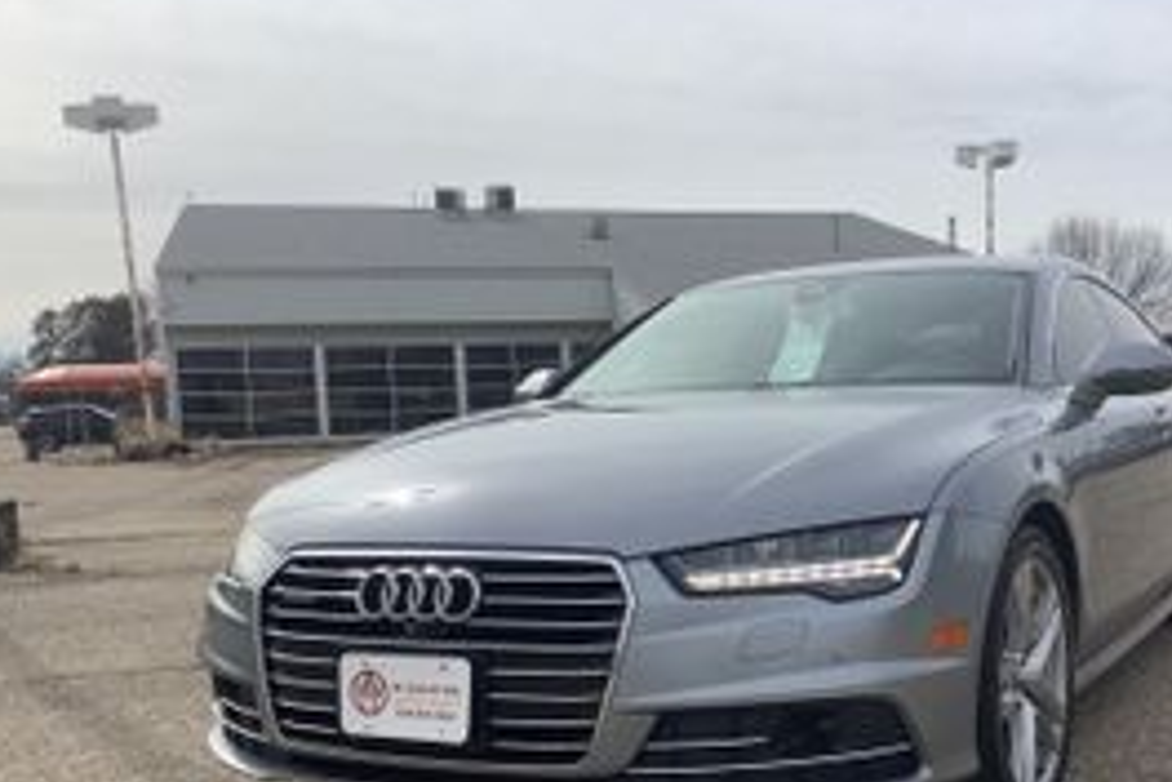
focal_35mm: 44
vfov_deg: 30.2
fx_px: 1432
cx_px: 772
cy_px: 533
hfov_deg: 43.9
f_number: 2.4
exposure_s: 1/2037
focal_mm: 3.3
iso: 25
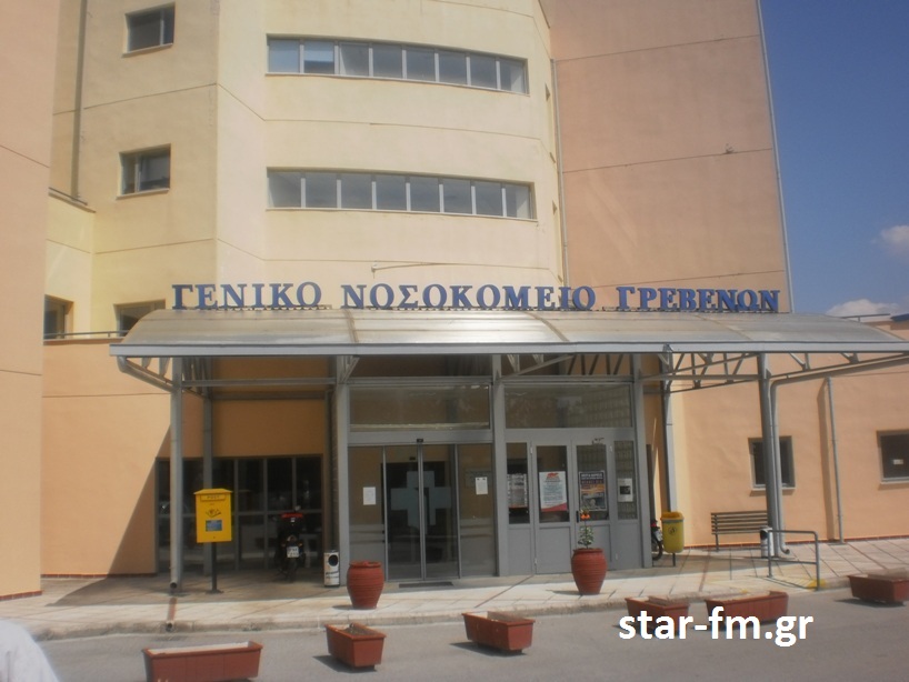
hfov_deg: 51.3
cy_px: 341
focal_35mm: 36
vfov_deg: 39.7
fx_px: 946
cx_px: 454
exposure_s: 1/2000
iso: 100
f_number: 4.6
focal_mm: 6.3
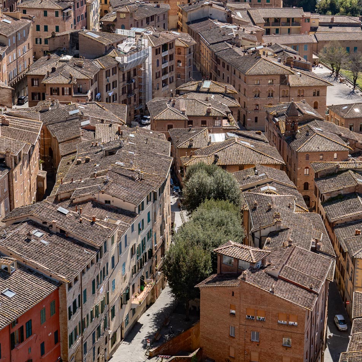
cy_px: 102
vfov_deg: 21.3
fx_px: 957
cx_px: 182
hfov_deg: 21.4
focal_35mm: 81
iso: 100
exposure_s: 1/320
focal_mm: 41.8
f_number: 5.6
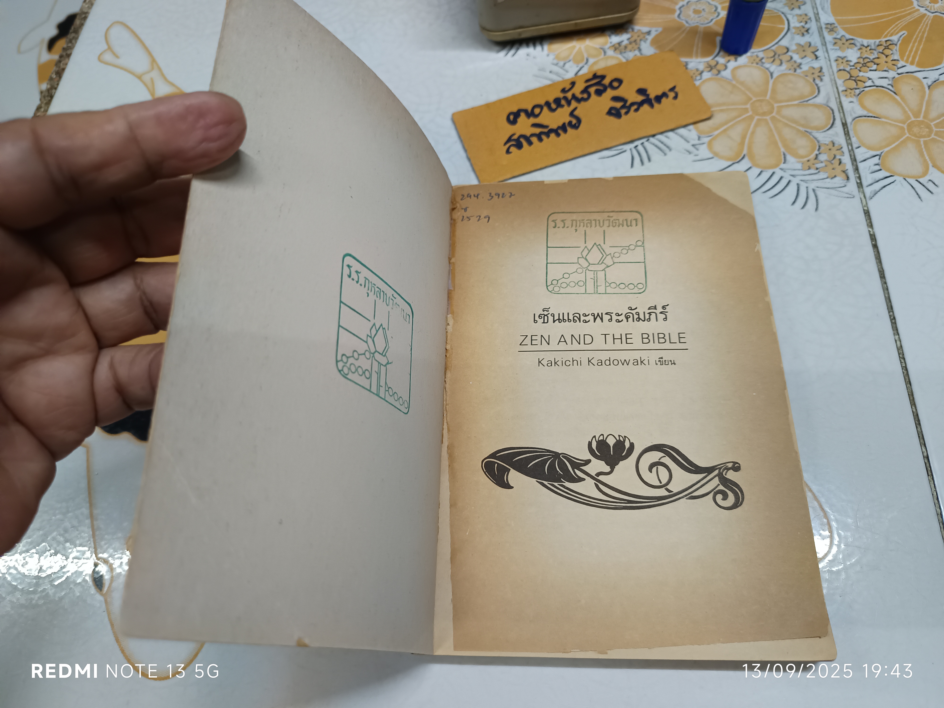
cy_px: 354
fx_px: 654
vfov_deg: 56.8
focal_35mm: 24
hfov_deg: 71.6
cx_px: 472
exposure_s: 1/33.3
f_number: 1.7
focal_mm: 5.31
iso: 935
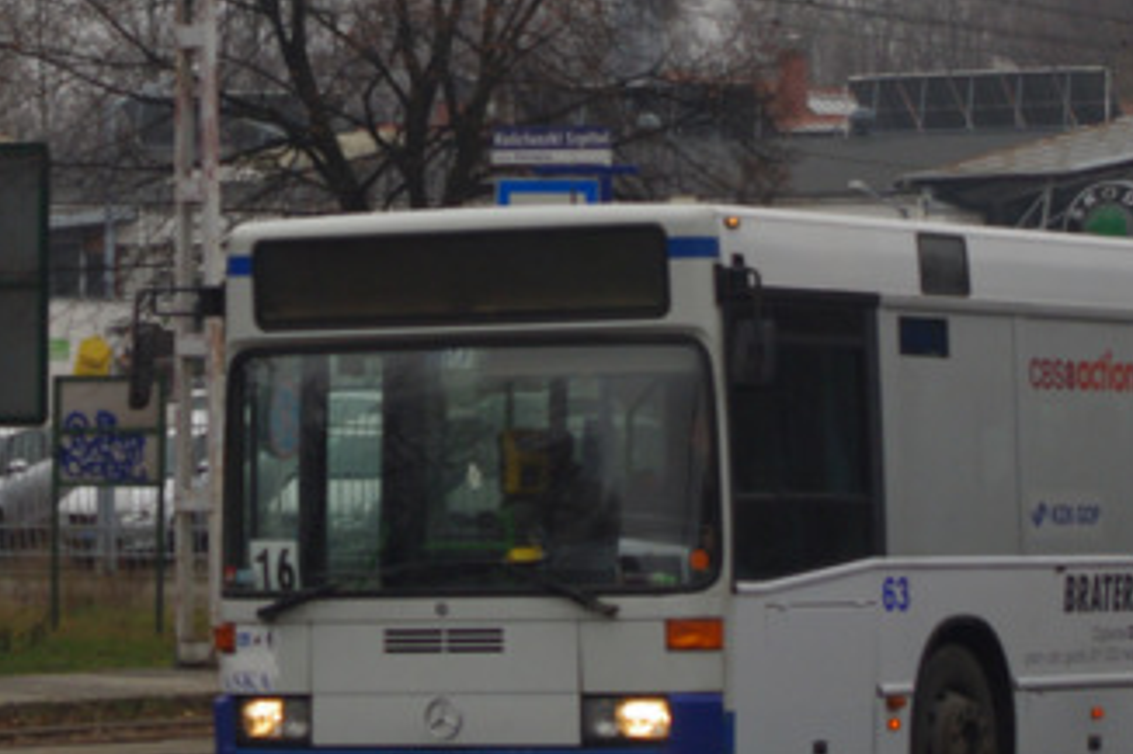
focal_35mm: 207
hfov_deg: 9.9
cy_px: 118
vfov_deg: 6.6
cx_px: 299
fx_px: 6511
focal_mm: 50
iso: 320
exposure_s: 1/160
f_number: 5.6
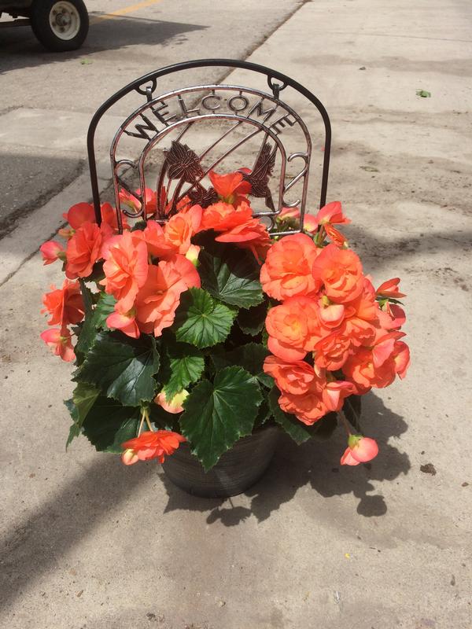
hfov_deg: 48.2
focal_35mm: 29
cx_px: 236
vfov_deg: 61.7
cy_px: 314
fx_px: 527
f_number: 2.2
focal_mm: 4.15
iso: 32
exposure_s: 1/2740
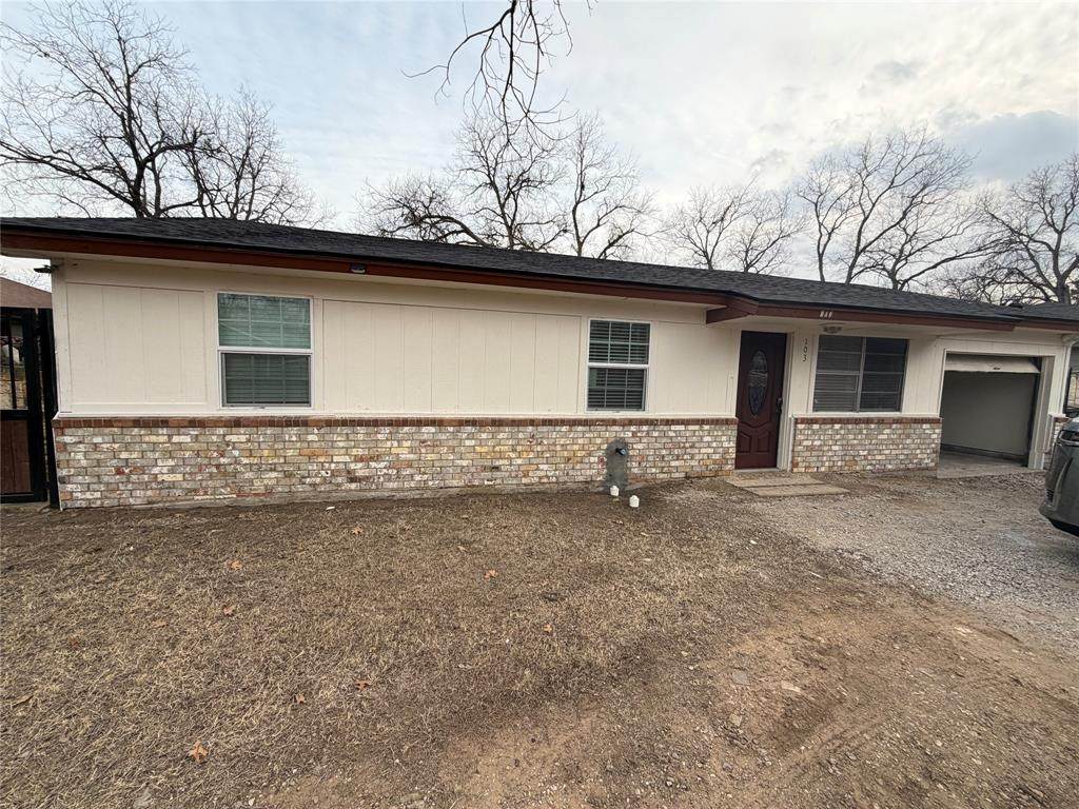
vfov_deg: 85.7
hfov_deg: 102.1
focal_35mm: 14
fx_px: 436
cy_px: 404
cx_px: 540
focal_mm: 2.22
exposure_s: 1/144
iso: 40
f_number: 2.2
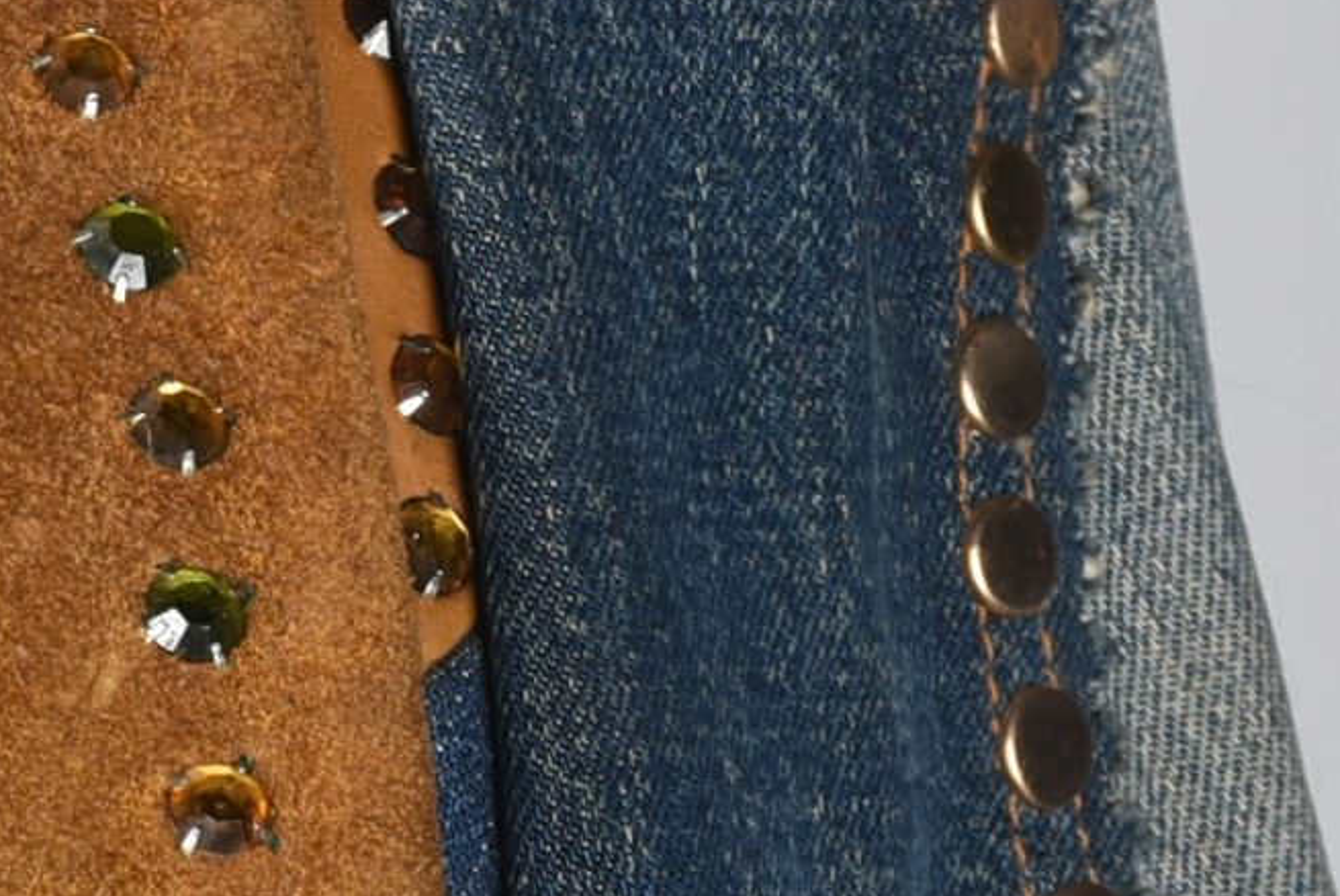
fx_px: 20415
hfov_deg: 3.7
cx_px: -1414
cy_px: 495
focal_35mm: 548
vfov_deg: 2.5
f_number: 13
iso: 200
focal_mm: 80
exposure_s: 1/125
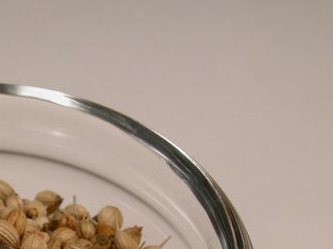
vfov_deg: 7.9
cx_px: -40
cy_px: 299
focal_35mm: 187
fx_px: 1797
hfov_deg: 10.5
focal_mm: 18.8
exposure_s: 1/59.4
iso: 100
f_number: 6
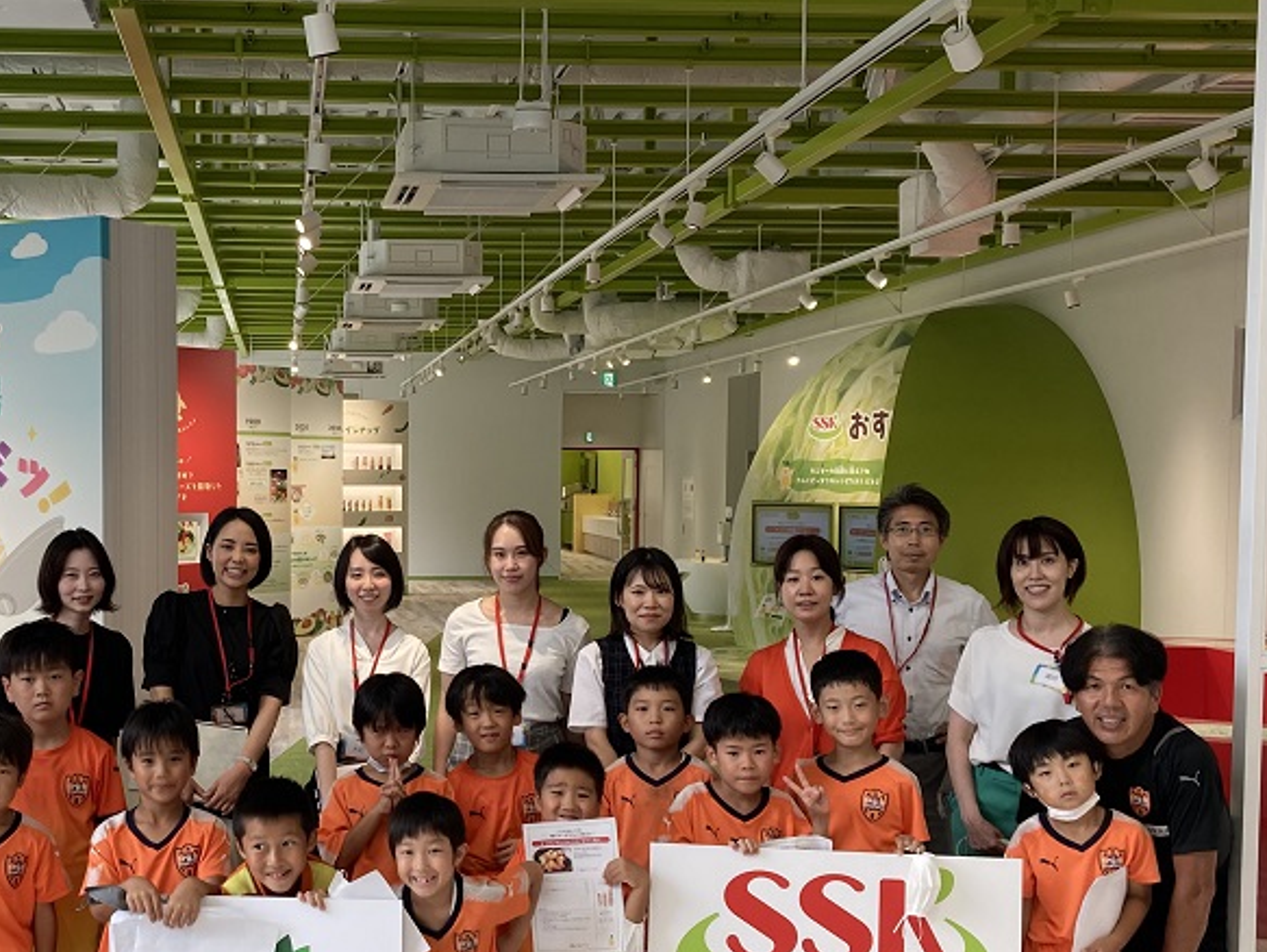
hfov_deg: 39.1
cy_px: 587
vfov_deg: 30.2
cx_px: 409
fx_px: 1758
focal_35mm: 48
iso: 25
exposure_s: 1/121
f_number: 1.8
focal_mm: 3.99
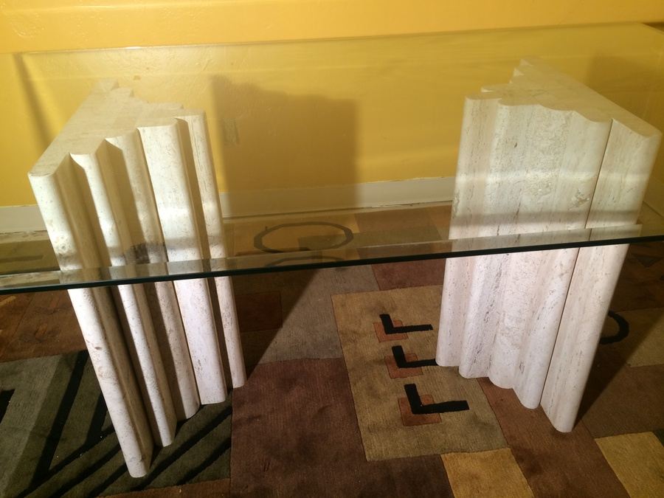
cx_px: 332
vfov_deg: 46.8
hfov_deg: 60.0
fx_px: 575
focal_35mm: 30
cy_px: 249
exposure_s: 1/30
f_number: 2.2
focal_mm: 4.12
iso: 50
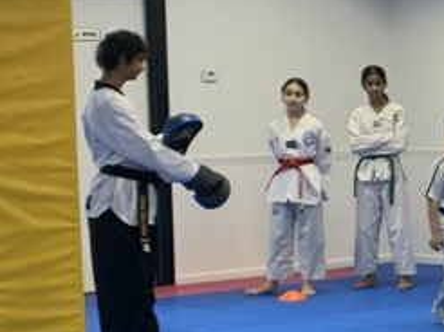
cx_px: 821
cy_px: 198
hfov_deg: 13.7
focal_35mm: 127
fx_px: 1627
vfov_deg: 11.6
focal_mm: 4.25
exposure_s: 1/105
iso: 100
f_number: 1.8
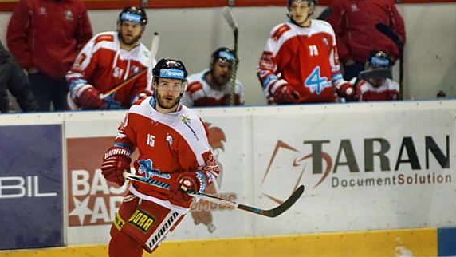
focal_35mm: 368
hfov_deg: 5.9
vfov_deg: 3.3
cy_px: 101
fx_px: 4450
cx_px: 206
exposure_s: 1/400
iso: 1250
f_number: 2.8
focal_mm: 200
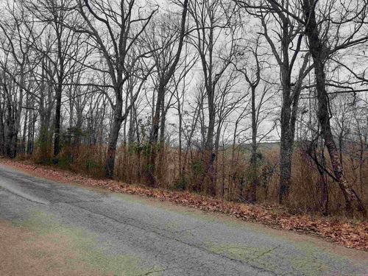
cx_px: 184
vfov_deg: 54.9
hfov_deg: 69.4
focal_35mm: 25
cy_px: 138
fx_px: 266
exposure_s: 1/420
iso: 32
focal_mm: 4.6
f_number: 2
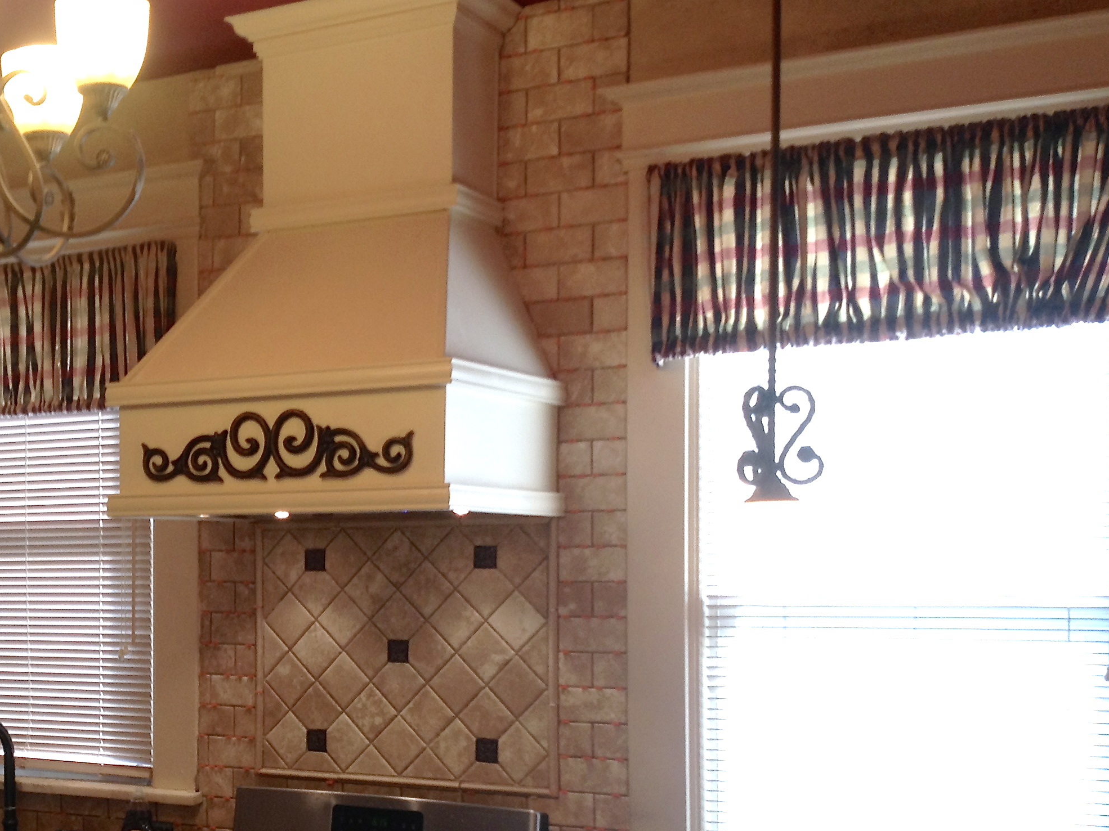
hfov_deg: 32.2
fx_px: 1858
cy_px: 612
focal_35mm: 58
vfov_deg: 25.0
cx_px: 205
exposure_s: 1/30
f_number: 2.4
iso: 50
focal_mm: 4.28
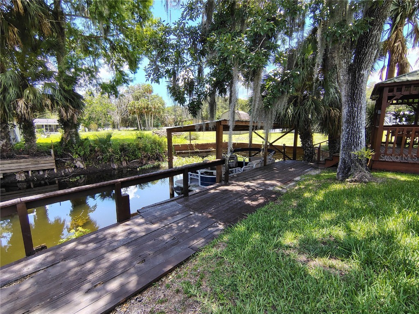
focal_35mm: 16
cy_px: 157
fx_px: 194
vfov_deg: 78.1
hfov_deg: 94.5
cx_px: 210
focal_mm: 2.13
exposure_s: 1/202
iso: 100
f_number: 2.2
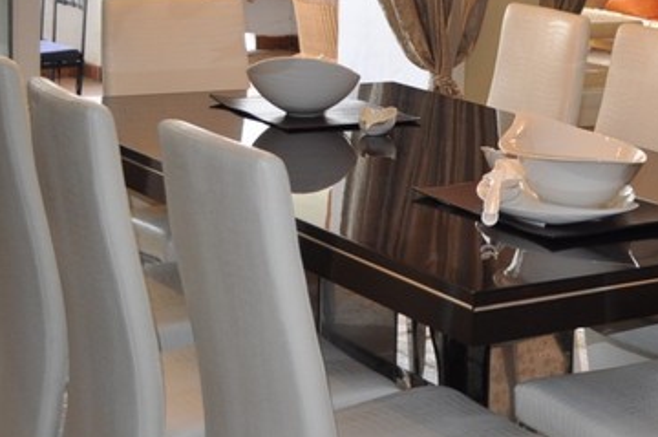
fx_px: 1643
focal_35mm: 90
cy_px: 99
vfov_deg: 15.1
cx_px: 819
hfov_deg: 20.9
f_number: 4
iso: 500
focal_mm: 24
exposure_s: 1/125
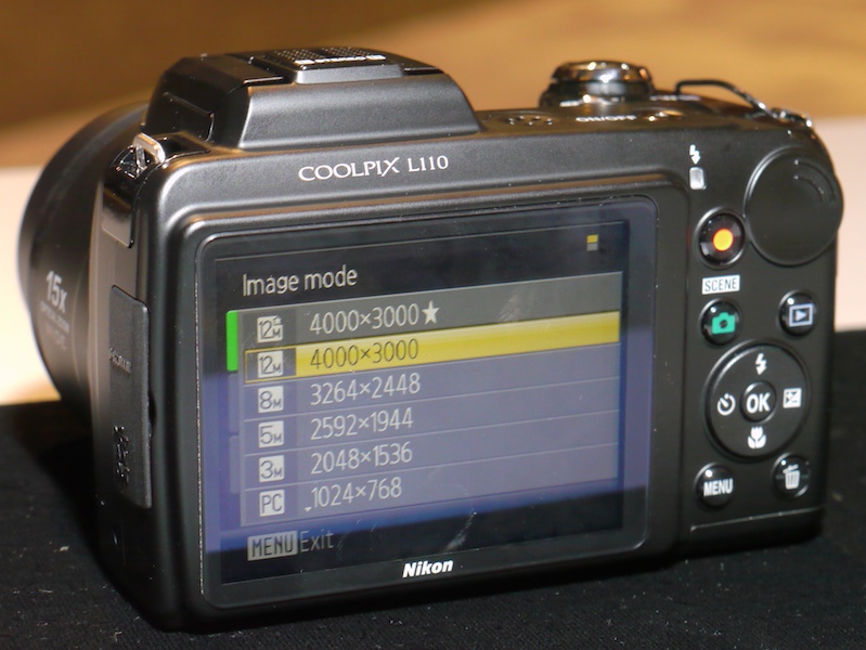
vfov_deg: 16.4
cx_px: 433
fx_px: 2253
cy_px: 325
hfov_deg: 21.8
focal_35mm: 90
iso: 800
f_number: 8
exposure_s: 1/60
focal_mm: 45
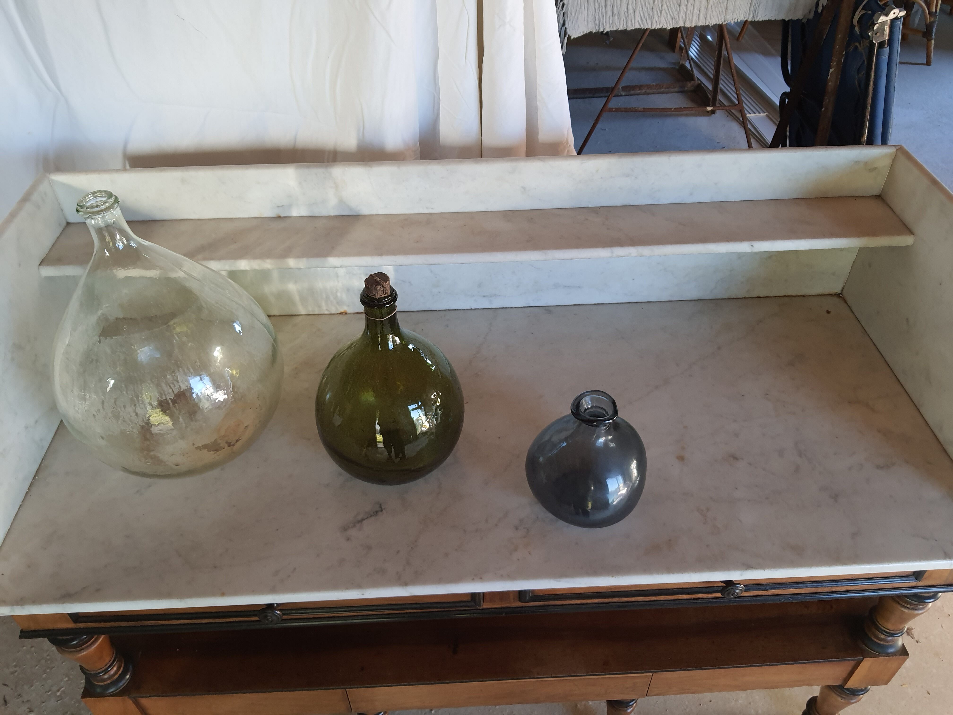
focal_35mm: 26
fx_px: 716
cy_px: 358
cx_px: 476
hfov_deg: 67.3
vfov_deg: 53.1
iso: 125
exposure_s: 1/100
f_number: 1.7
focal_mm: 4.32
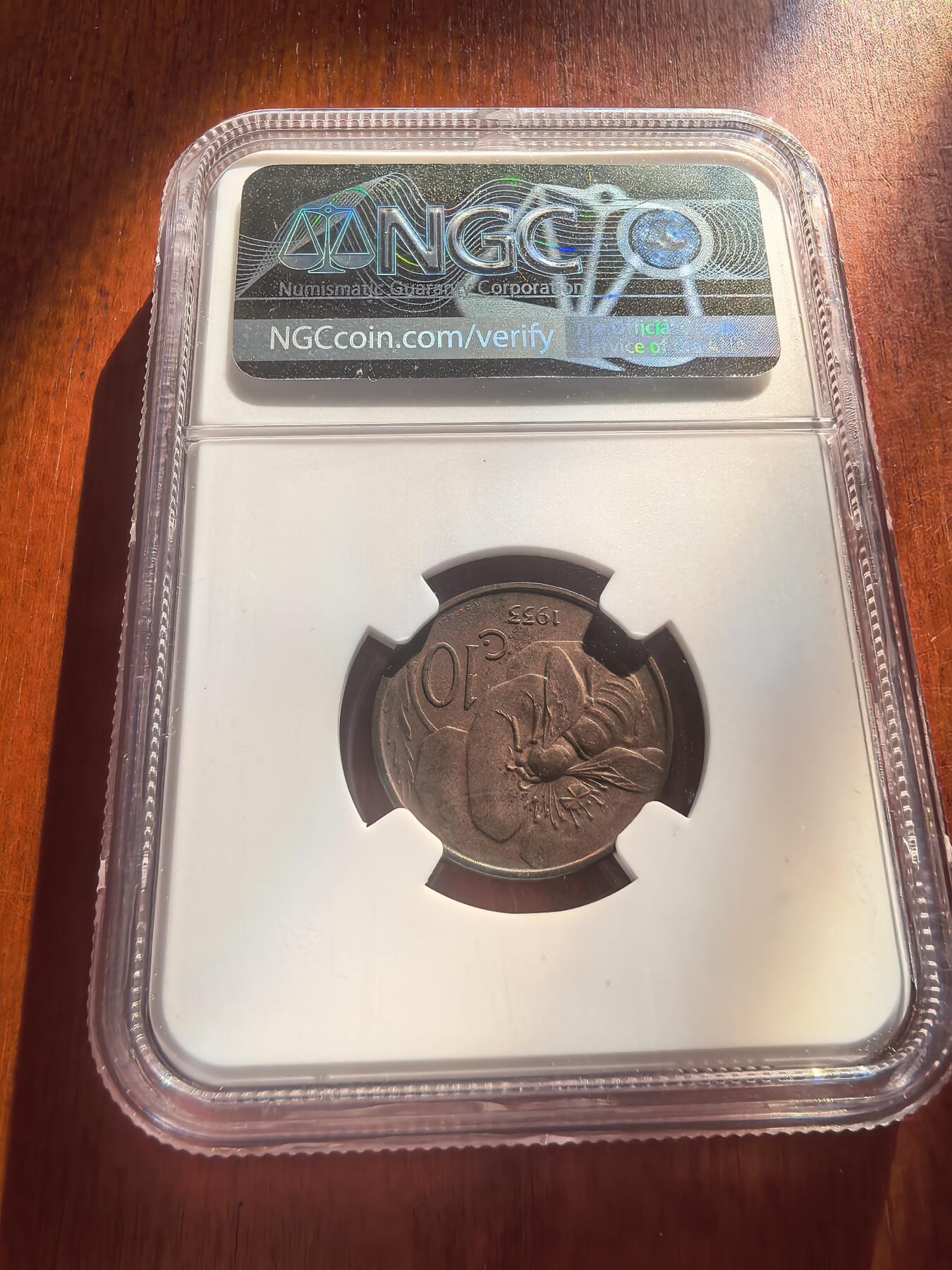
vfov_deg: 71.6
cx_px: 476
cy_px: 635
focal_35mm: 24
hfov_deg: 56.8
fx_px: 880
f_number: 2.2
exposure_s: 1/474
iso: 50
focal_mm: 1.68
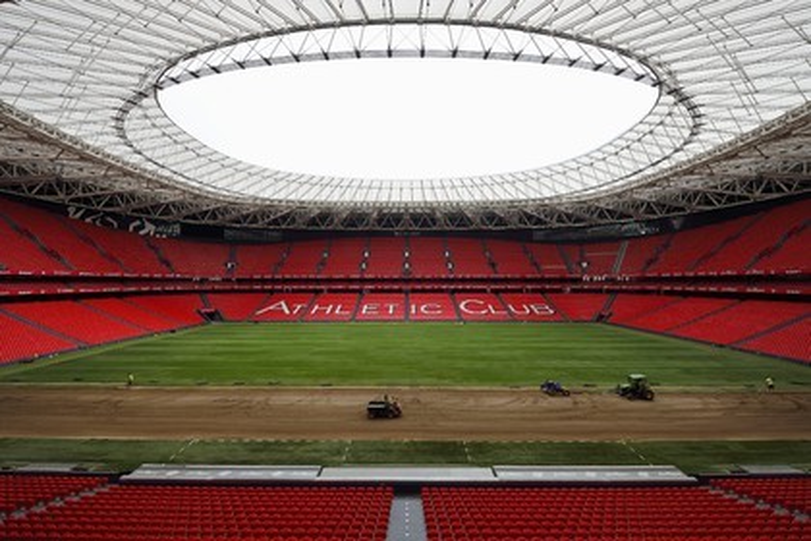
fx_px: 315
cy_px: 270
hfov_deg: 104.3
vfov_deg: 81.2
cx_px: 406
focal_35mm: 14
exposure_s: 1/160
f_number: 11
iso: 400
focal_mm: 14
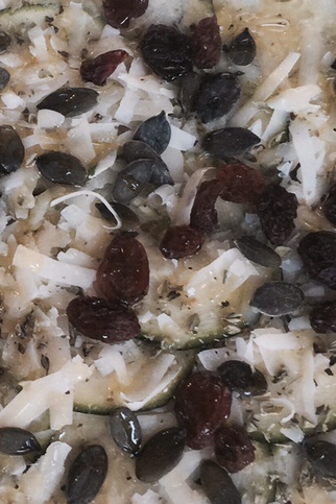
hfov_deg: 16.3
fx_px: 1120
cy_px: 227
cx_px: -82
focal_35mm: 80
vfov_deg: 25.4
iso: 32
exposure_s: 1/15
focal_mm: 4.15
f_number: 2.2
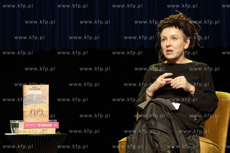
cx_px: 115
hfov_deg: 14.9
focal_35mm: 138
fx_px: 881
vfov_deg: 9.9
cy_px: 76
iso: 3200
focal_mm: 92
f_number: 5.6
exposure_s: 1/80
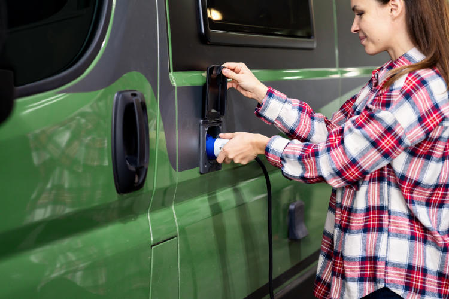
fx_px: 873
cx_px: 224
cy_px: 150
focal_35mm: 70
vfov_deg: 19.5
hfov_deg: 28.8
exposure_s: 1/100
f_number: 2.8
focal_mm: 70
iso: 1000
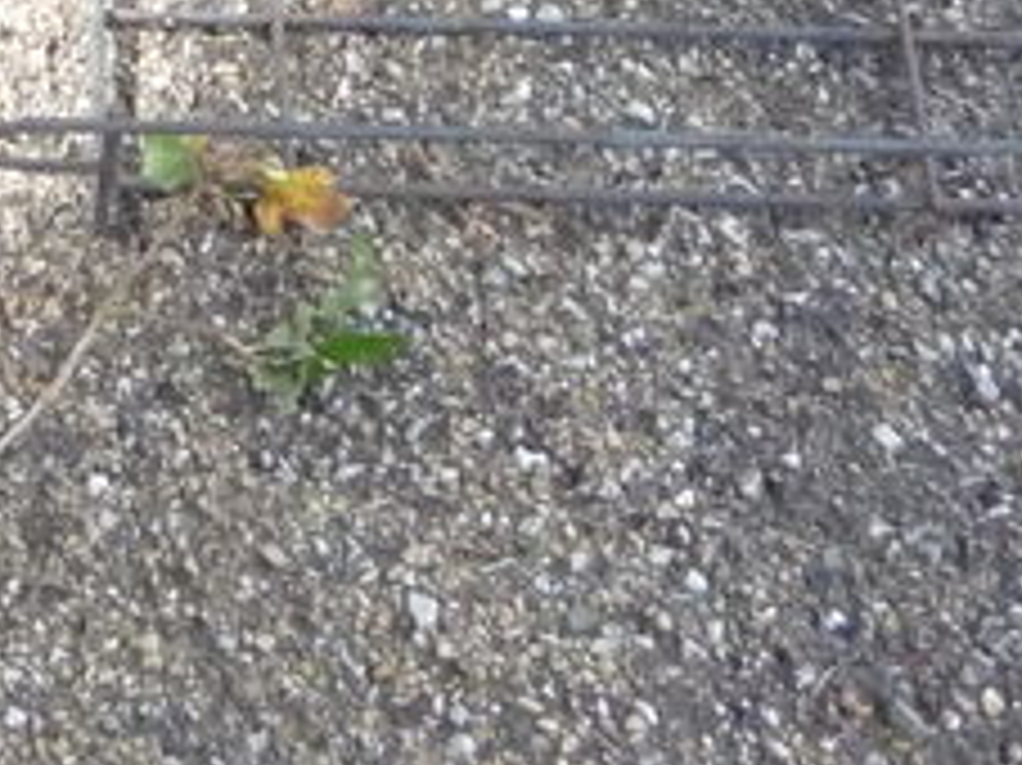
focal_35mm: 132
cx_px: -207
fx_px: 3895
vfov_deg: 10.9
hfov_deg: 14.5
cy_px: -274
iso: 400
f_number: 3.3
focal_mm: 5.2
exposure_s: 1/320
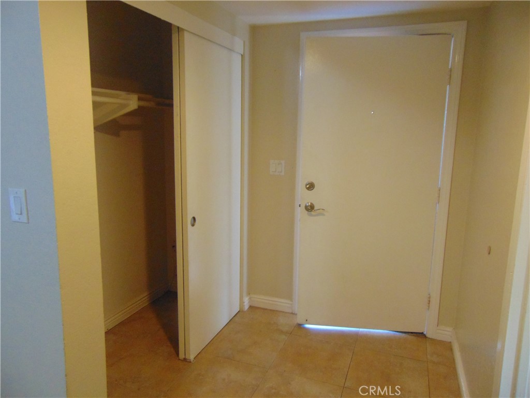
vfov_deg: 54.9
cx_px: 265
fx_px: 383
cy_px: 199
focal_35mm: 25
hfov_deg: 69.4
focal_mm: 4.5
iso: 400
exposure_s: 1/25
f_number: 3
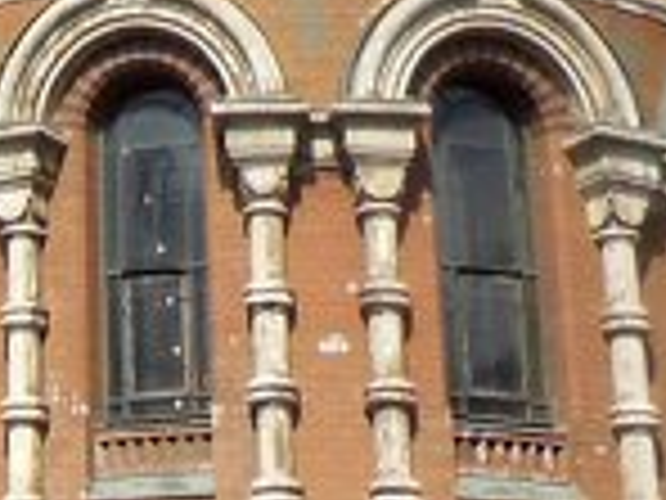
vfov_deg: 7.7
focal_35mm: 180
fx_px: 3463
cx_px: -261
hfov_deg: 10.7
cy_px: -718
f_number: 6.2
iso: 125
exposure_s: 1/500
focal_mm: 4.5
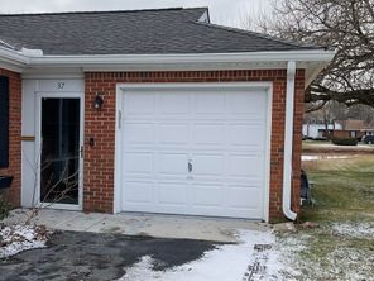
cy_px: 155
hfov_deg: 38.5
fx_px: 529
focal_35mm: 49
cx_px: 128
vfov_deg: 29.7
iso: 16
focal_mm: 3
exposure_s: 1/978
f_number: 1.8
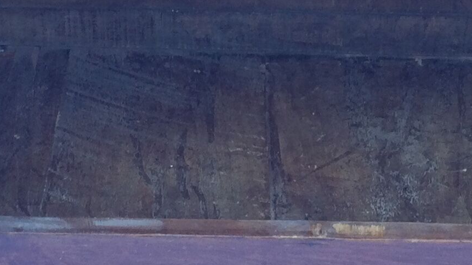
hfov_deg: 16.8
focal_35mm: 128
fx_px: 1602
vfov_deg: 9.4
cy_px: 2
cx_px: 278
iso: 25
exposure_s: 1/50
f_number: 2.4
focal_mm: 3.3
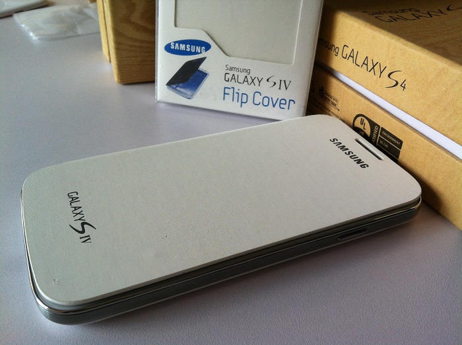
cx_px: 231
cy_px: 172
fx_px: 466
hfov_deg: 52.7
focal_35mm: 35
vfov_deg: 40.6
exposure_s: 1/120
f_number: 2.8
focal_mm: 3.85
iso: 80
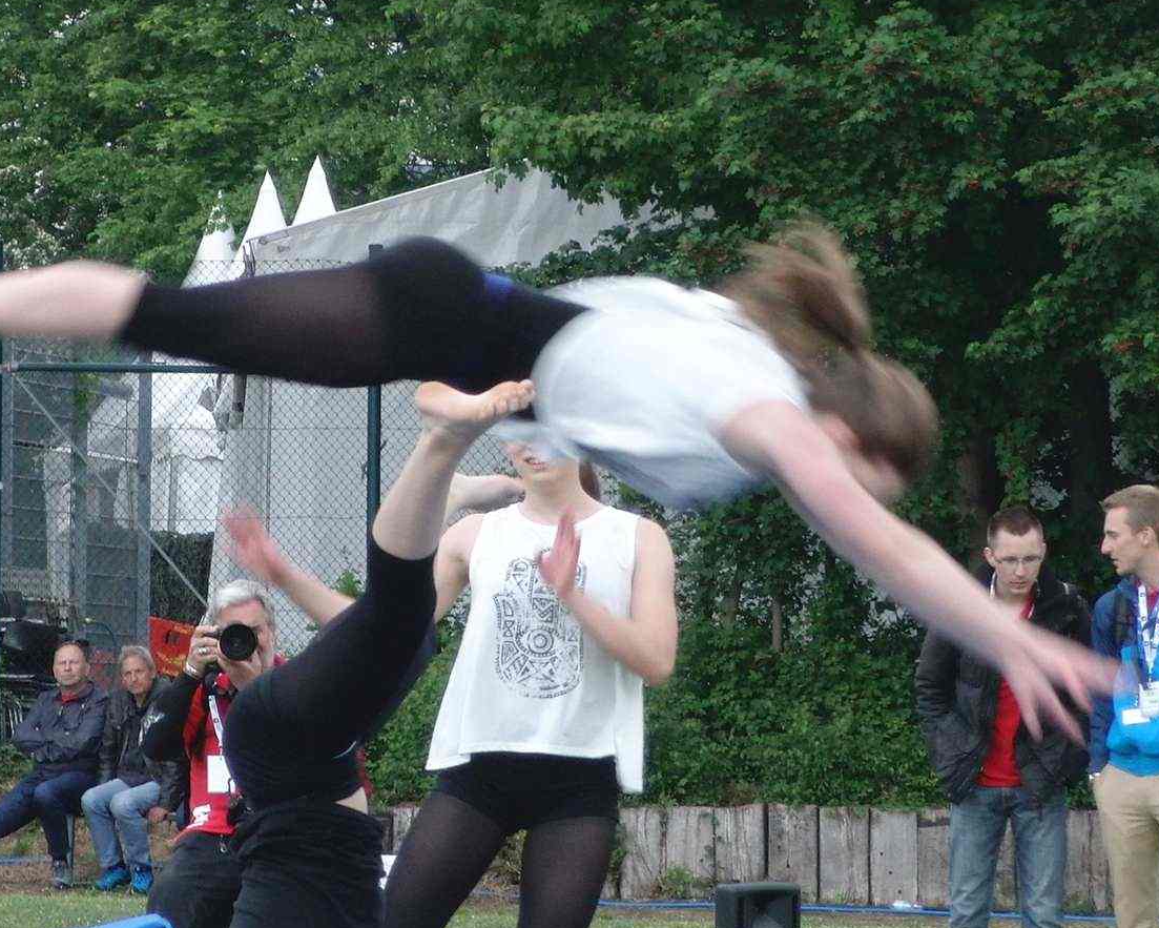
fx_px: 10980
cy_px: 311
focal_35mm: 320
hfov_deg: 6.0
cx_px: 583
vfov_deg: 4.8
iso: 125
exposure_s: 1/80
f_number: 4.4
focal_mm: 27.31
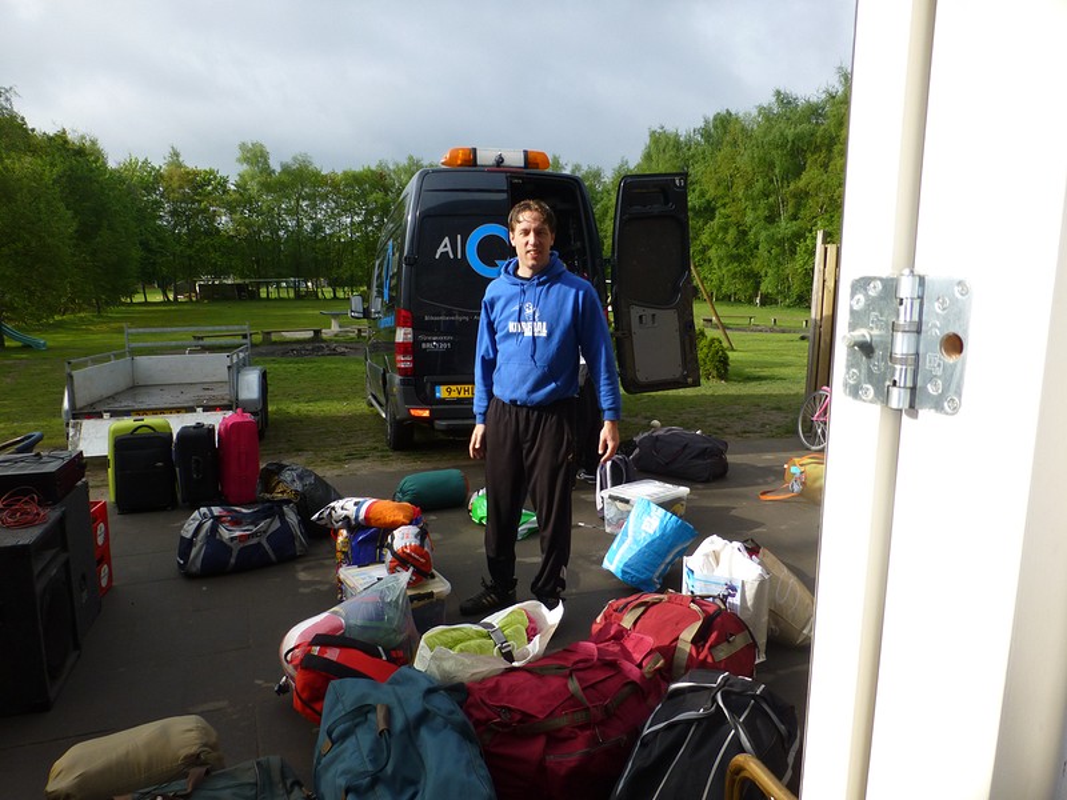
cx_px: 534
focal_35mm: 24
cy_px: 400
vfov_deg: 56.8
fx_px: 740
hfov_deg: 71.6
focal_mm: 4.3
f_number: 4
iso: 100
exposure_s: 1/320
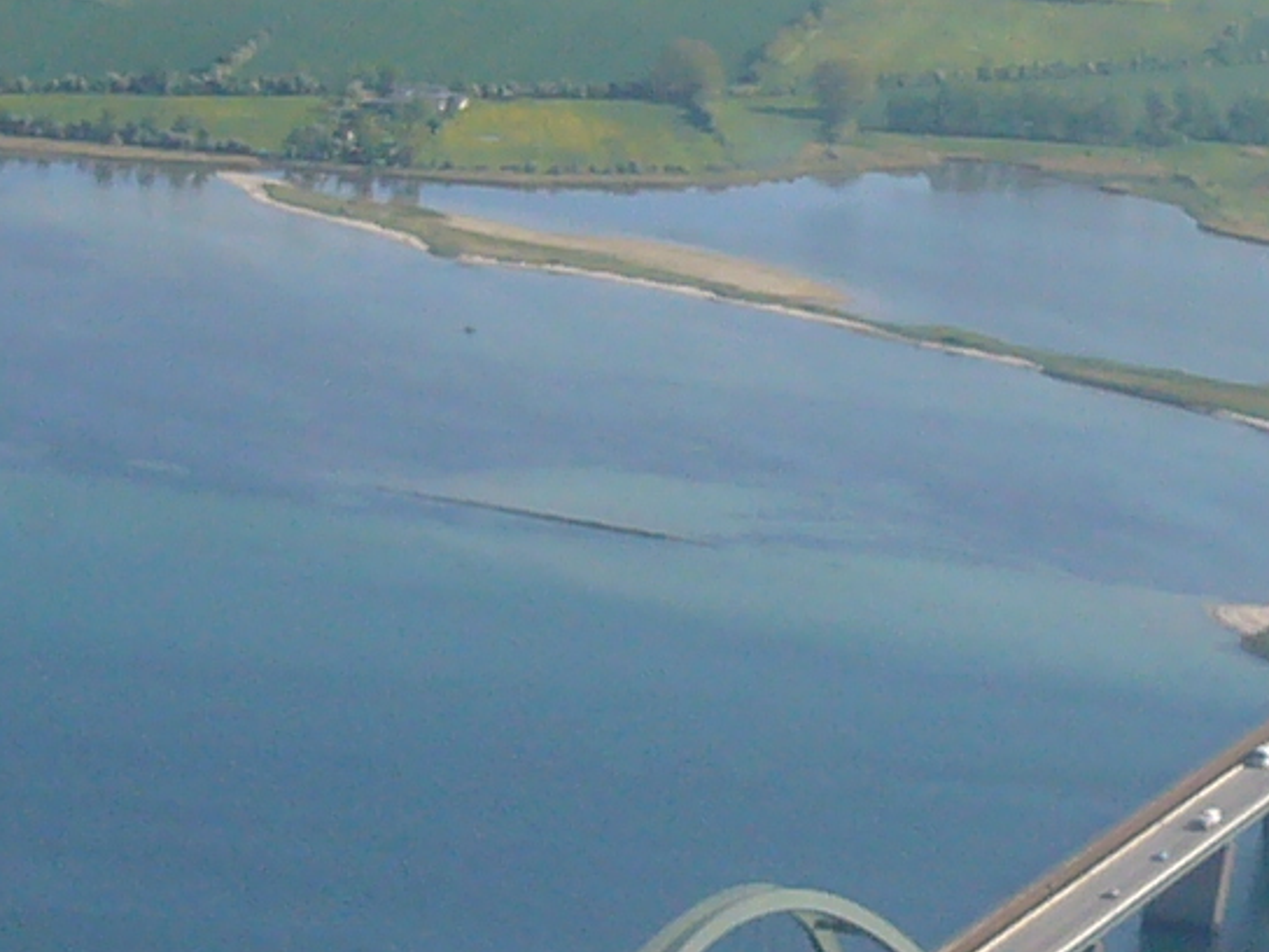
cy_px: 805
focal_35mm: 202
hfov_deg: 9.8
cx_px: 1071
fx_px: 7405
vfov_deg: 7.3
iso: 80
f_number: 6.3
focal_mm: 6.4
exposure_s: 1/250
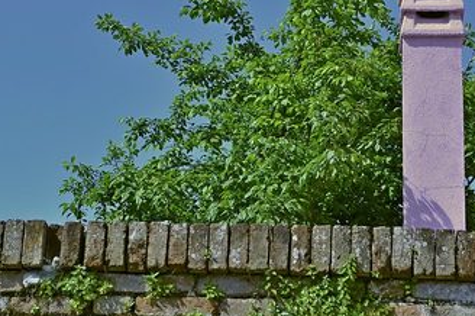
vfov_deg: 9.1
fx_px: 1989
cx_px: 258
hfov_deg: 13.6
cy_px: 91
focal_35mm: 151
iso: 200
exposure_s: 1/400
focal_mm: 55
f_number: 10
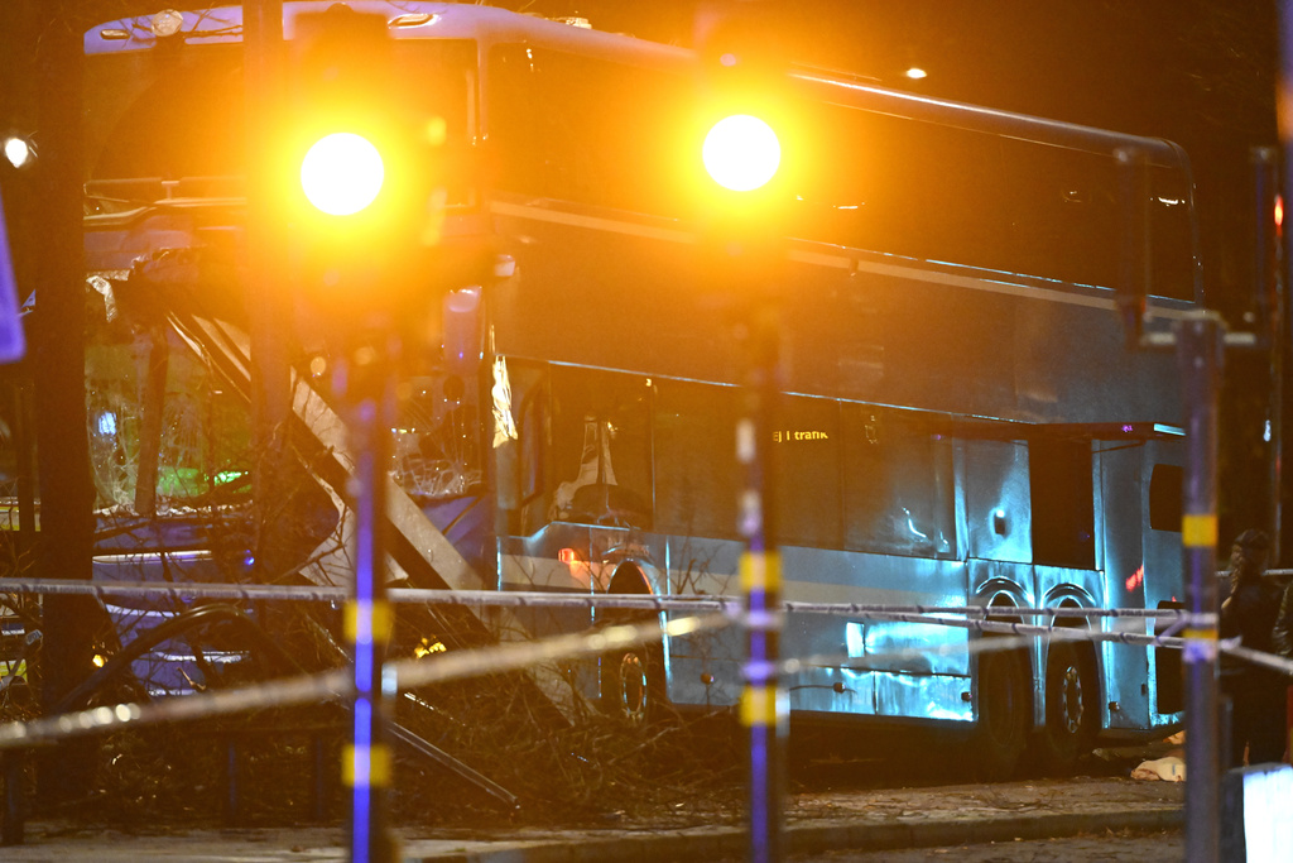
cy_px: 432
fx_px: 14368
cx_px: 646
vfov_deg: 3.4
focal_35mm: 400
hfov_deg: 5.2
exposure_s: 1/60
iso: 10000
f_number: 4
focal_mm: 400
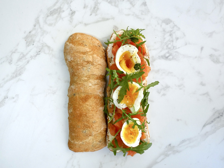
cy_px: 84
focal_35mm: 34
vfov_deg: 41.8
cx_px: 112
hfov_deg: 54.0
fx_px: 220
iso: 400
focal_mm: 17
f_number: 2.8
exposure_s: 1/1600
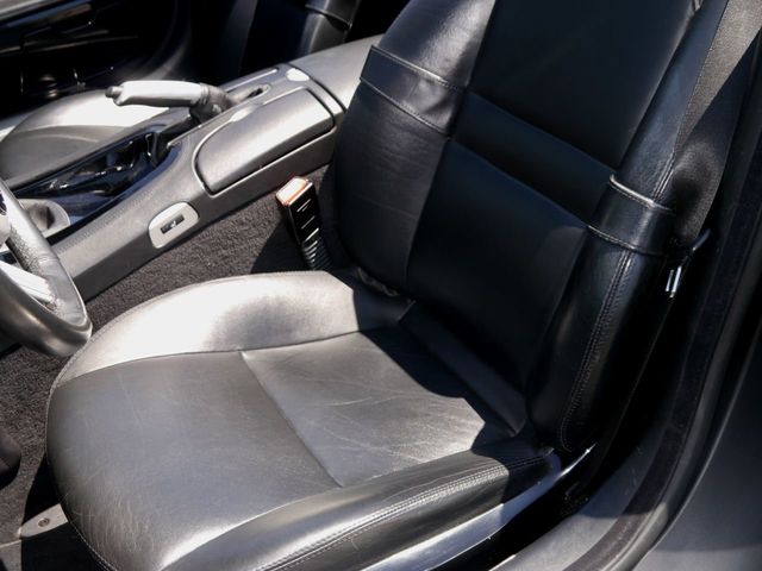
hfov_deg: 44.8
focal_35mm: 42
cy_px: 286
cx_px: 381
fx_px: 925
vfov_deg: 34.3
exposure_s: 1/160
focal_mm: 21
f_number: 5.6
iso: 160
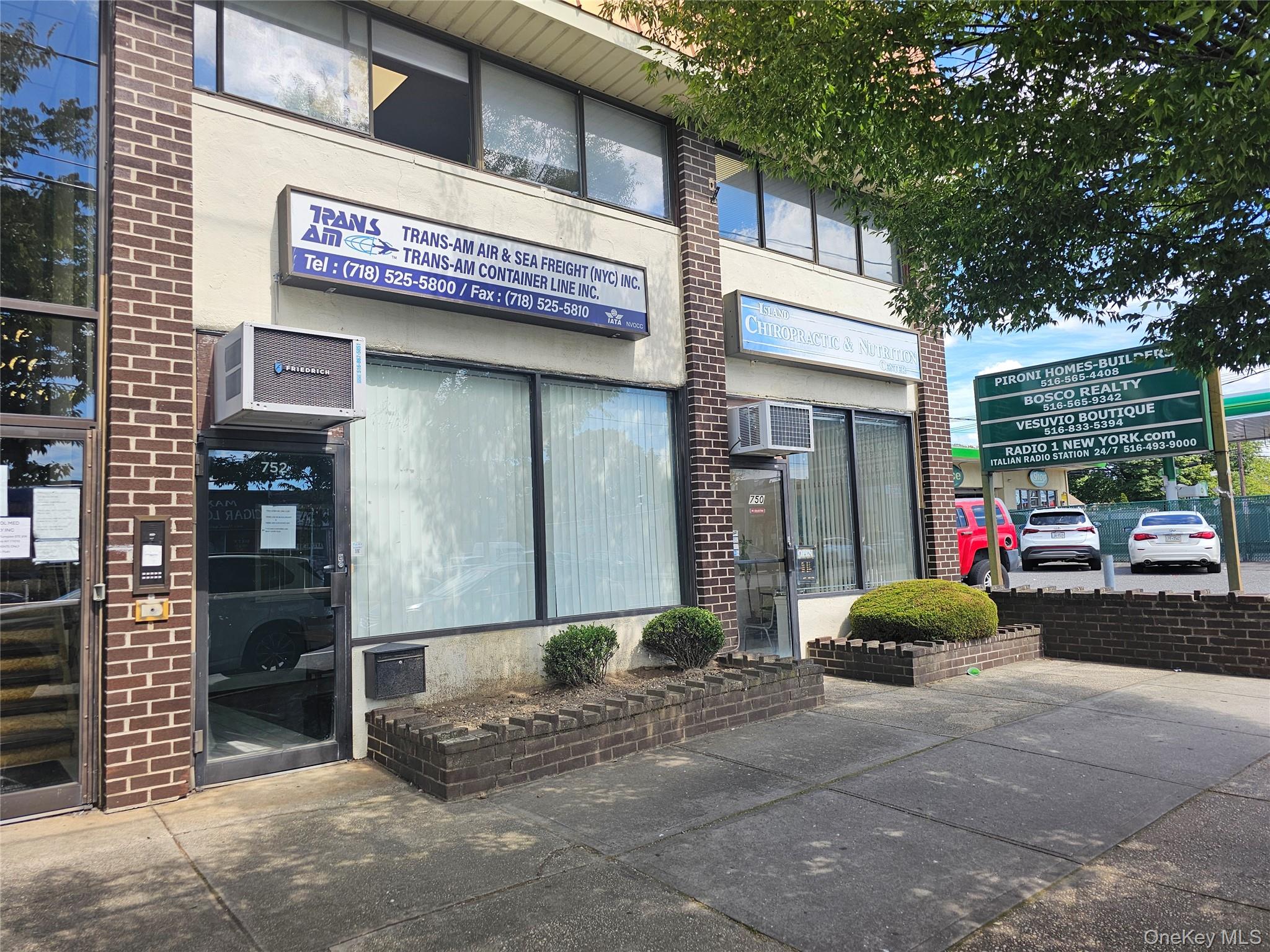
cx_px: 635
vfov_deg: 58.9
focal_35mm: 23
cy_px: 476
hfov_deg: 73.9
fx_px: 844
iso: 32
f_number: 1.7
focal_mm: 6.3
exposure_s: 1/719
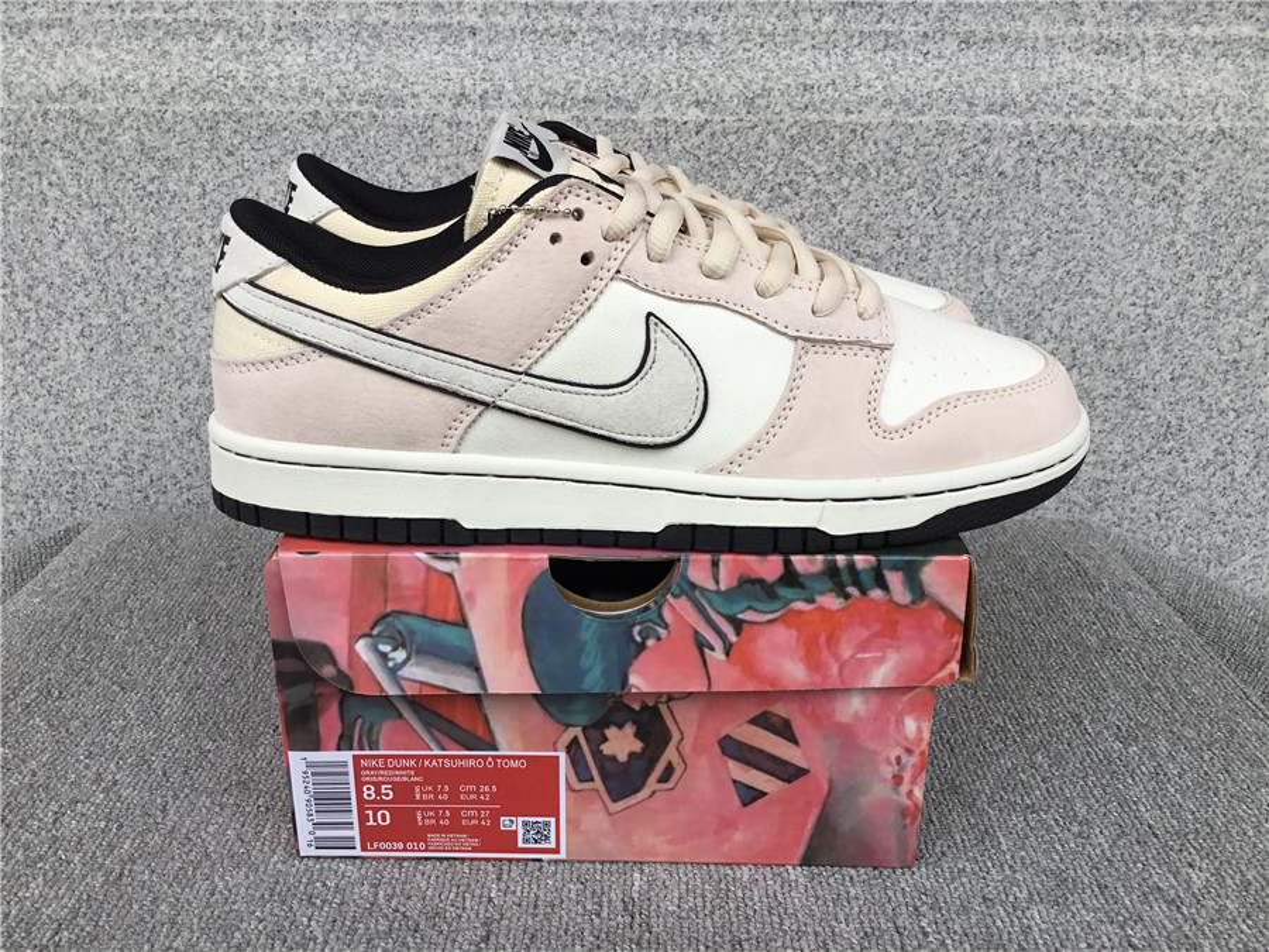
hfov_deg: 58.4
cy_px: 476
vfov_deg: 45.4
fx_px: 1136
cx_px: 634
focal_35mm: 31
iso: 25
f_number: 2.4
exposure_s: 1/347
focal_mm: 3.3
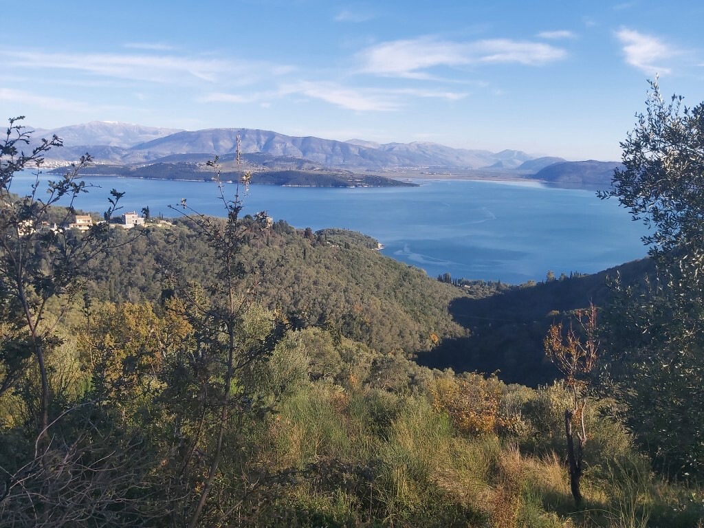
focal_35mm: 26
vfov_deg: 53.1
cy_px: 264
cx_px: 352
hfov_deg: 67.3
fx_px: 529
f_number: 1.7
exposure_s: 1/1593
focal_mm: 3.92
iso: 64
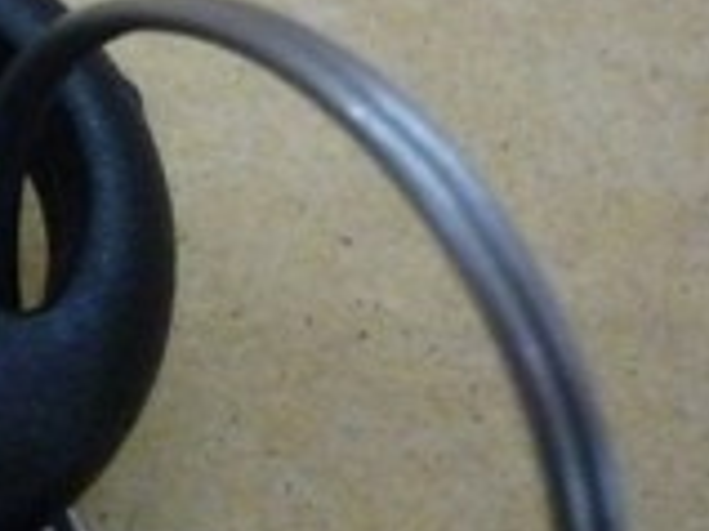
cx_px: -968
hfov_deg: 10.4
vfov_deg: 8.9
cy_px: 353
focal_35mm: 166
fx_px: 3397
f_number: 2.8
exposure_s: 1/15
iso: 400
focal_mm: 5.5
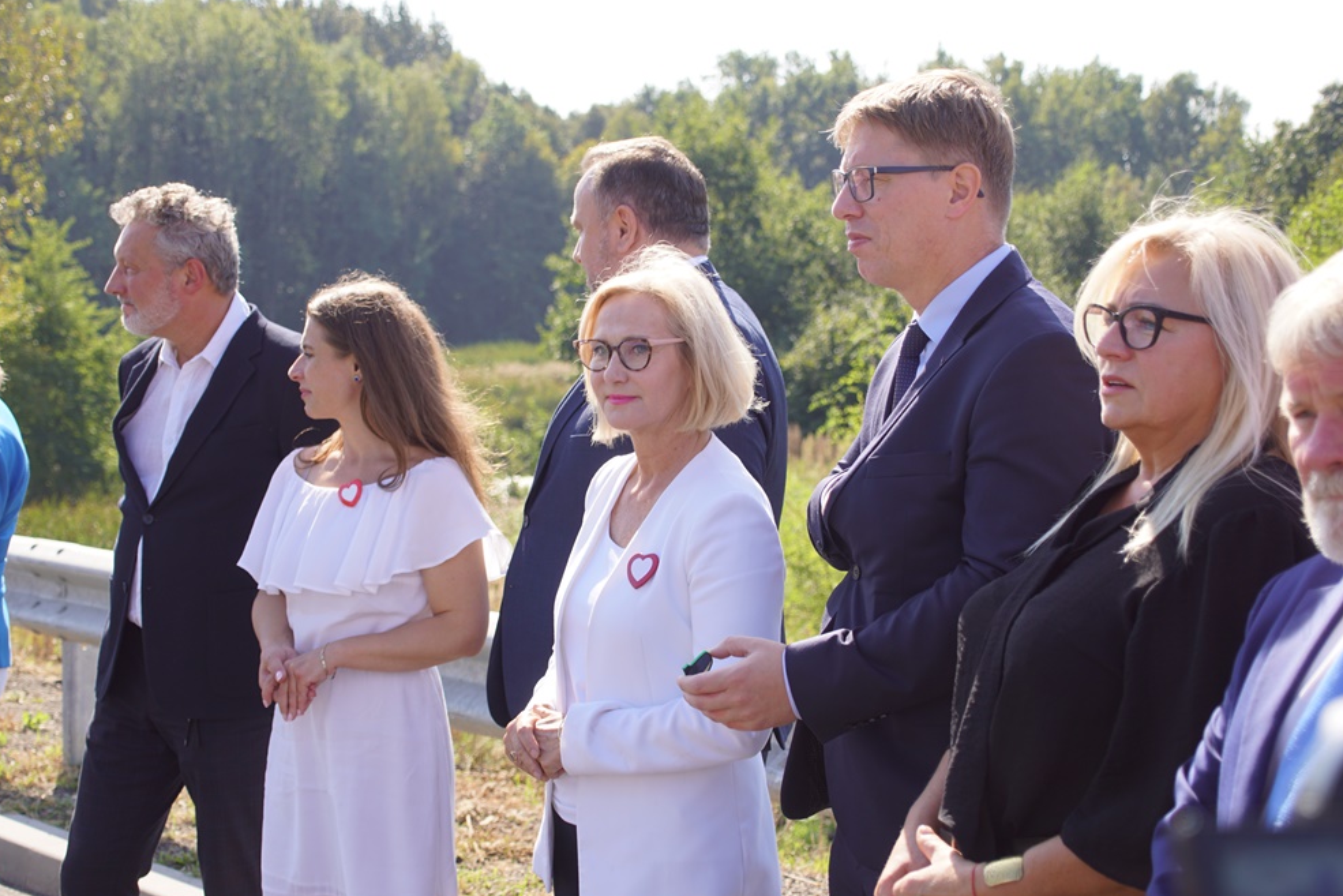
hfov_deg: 29.4
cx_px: 669
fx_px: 2556
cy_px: 453
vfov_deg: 19.9
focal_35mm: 69
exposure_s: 1/200
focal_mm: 45
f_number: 5
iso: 100
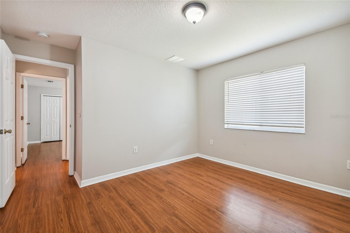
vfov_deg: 77.3
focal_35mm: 15
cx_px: 175
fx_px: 146
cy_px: 116
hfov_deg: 100.4
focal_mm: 10
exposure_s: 1/10
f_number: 7.1
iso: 100
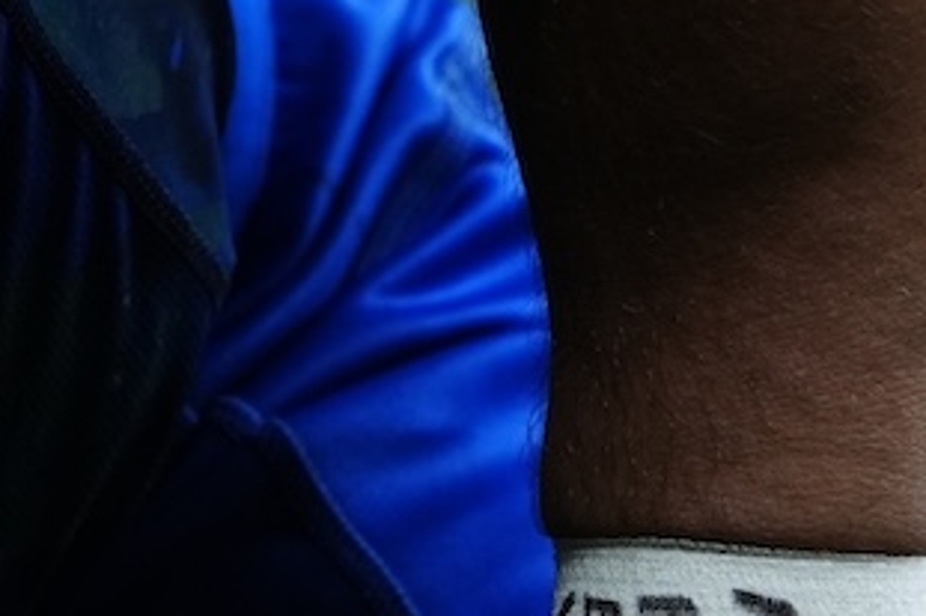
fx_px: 55528
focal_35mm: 2160
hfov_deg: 1.0
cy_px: 803
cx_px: 837
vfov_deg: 0.6
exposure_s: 1/800
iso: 2000
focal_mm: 560
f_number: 4
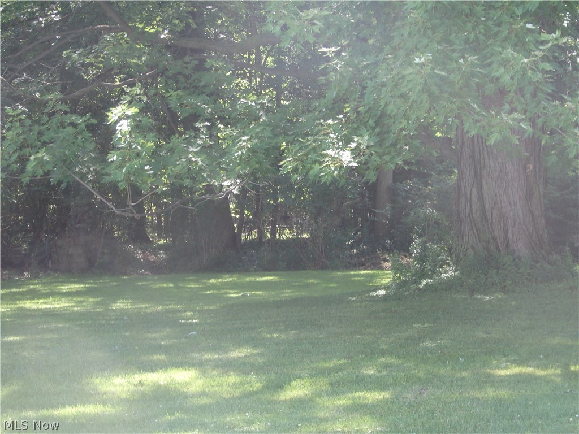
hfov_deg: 20.2
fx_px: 1622
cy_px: 217
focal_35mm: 97
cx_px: 290
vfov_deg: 15.2
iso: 250
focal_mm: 17.3
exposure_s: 1/100
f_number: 4.9
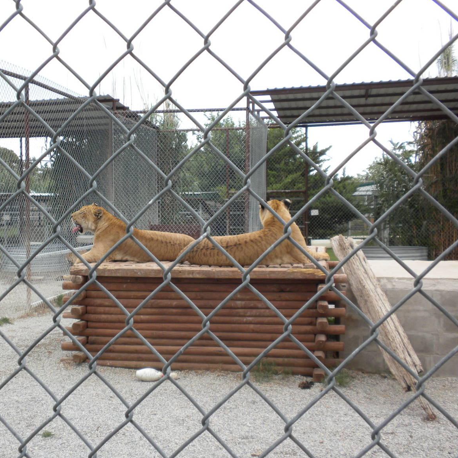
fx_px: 674
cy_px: 234
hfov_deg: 37.2
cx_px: 162
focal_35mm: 45
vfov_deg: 37.6
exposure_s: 1/131
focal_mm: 6.6
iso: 64
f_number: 3.5
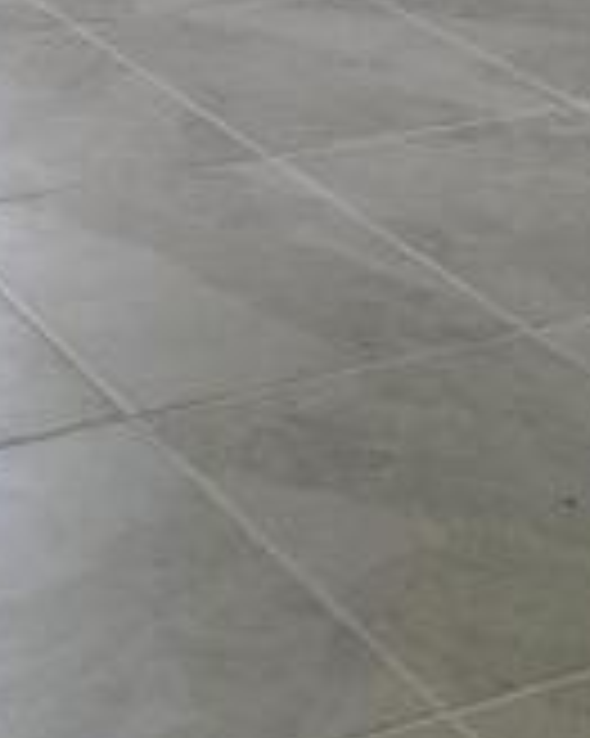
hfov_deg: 14.2
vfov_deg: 16.5
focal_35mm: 103
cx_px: -216
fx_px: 2250
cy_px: -454
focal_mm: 6.76
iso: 100
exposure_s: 1/121
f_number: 1.78
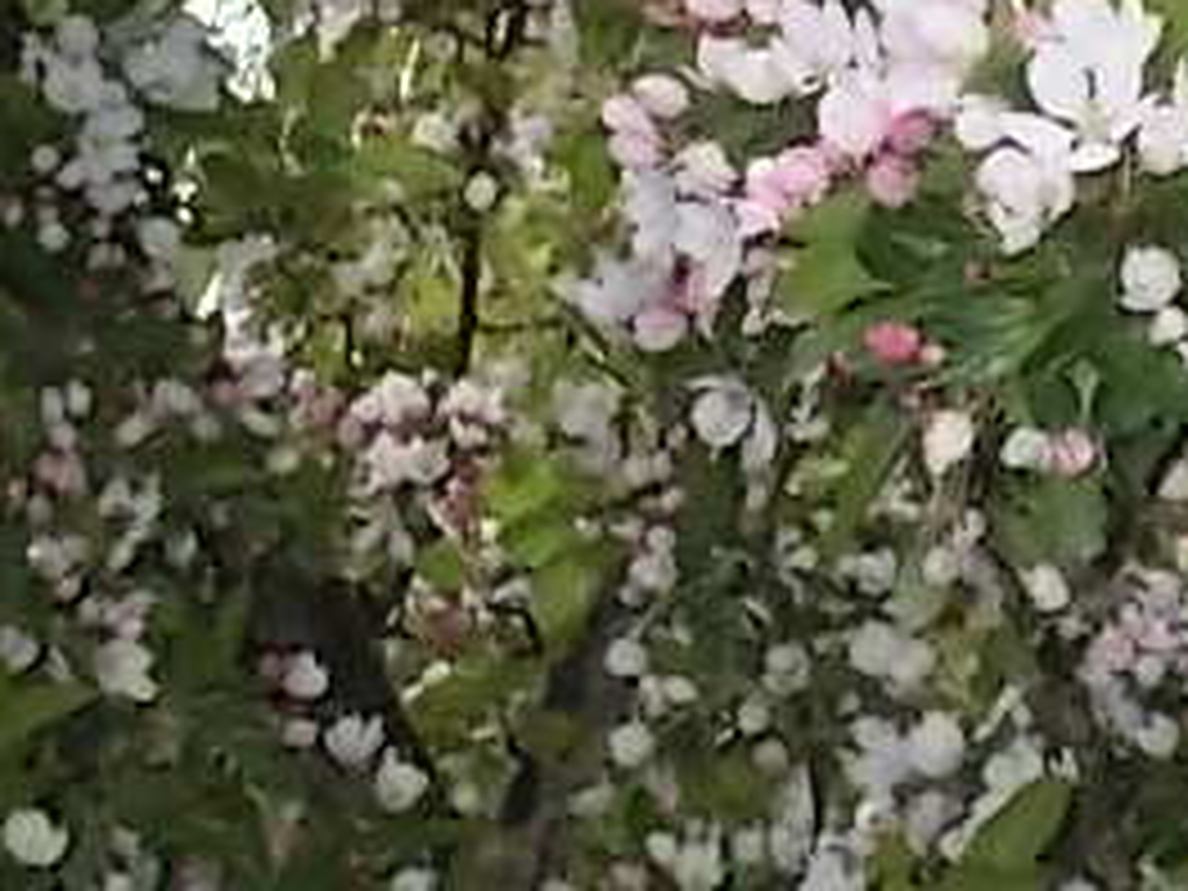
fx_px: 6315
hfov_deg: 10.6
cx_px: 1323
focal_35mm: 184
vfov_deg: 8.0
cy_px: 27
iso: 320
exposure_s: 1/60
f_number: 5.8
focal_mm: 13.5
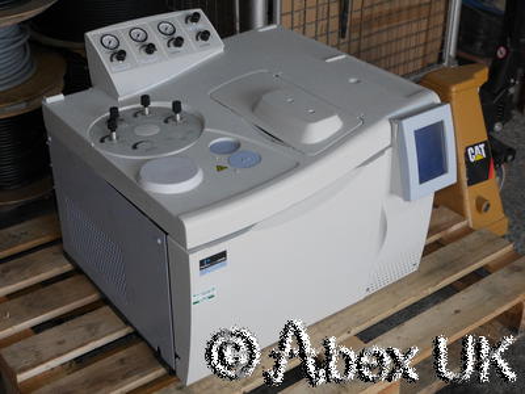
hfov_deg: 34.3
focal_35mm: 56
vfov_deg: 26.1
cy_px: 197
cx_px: 262
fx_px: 849
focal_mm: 28
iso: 3200
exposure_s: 1/320
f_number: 9
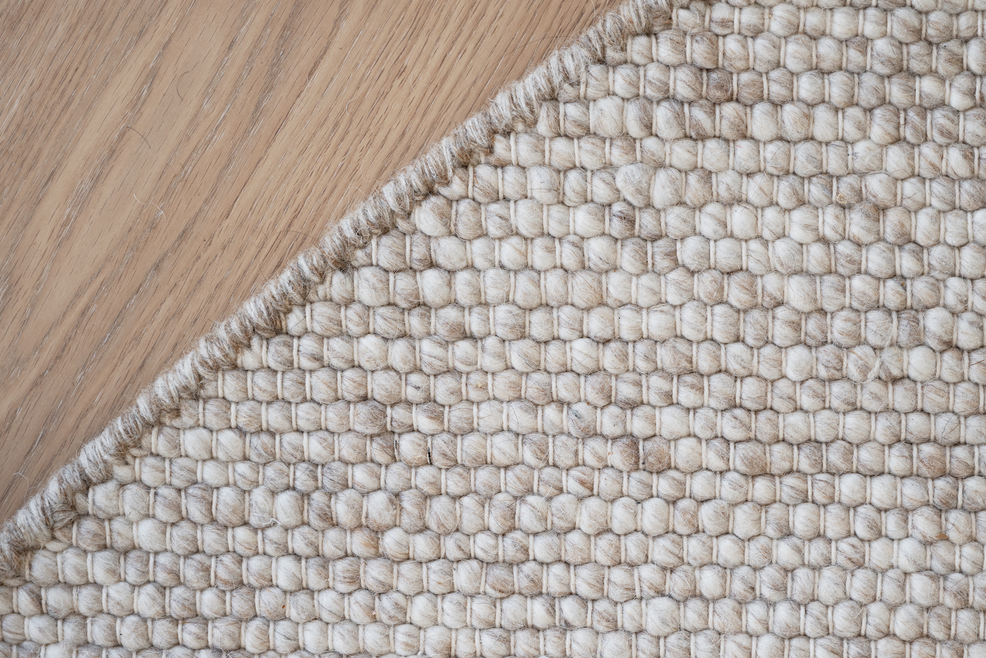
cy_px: 422
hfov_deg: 19.3
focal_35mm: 106
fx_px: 2903
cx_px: 567
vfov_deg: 12.9
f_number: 4
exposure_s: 1/100
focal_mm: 70
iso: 160
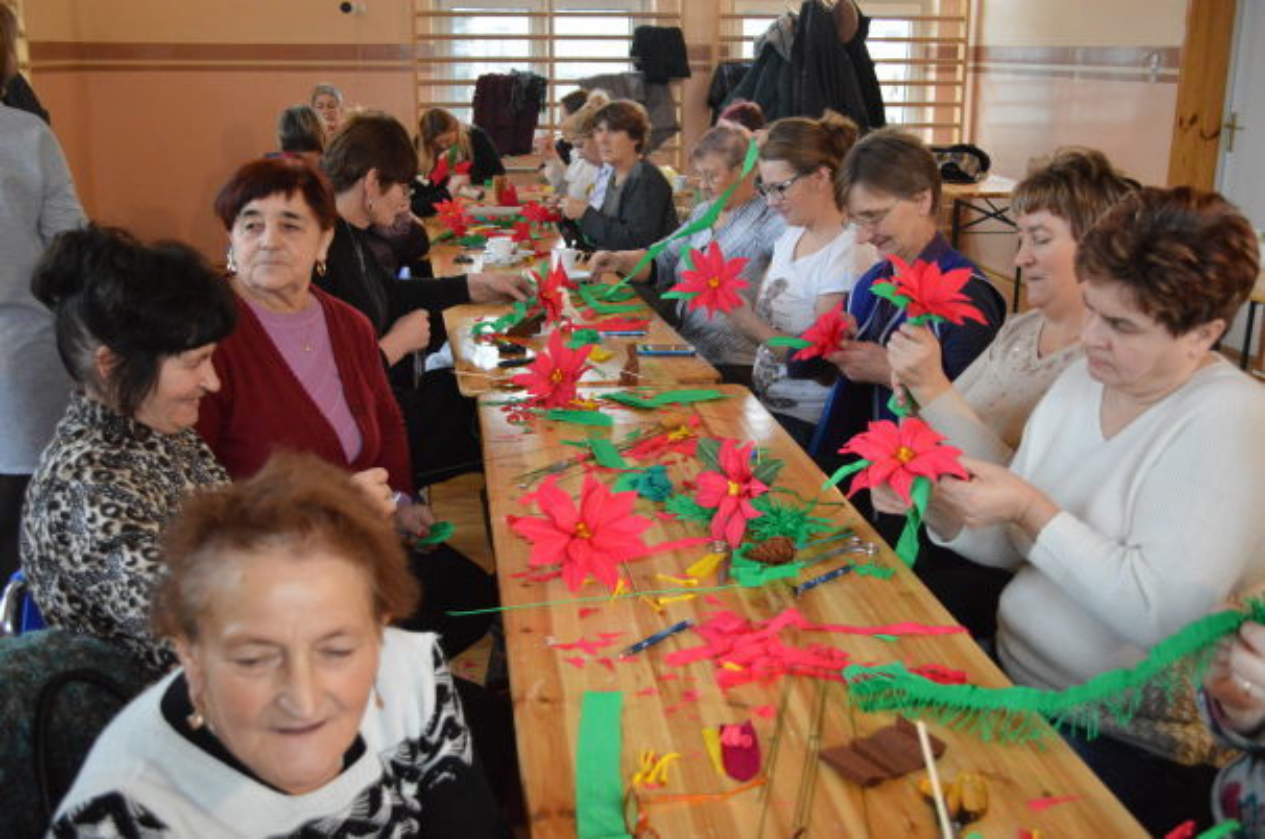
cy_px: 420
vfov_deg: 36.8
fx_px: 1263
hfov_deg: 53.2
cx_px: 632
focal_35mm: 36
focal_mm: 24
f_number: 4
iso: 3200
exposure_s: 1/160
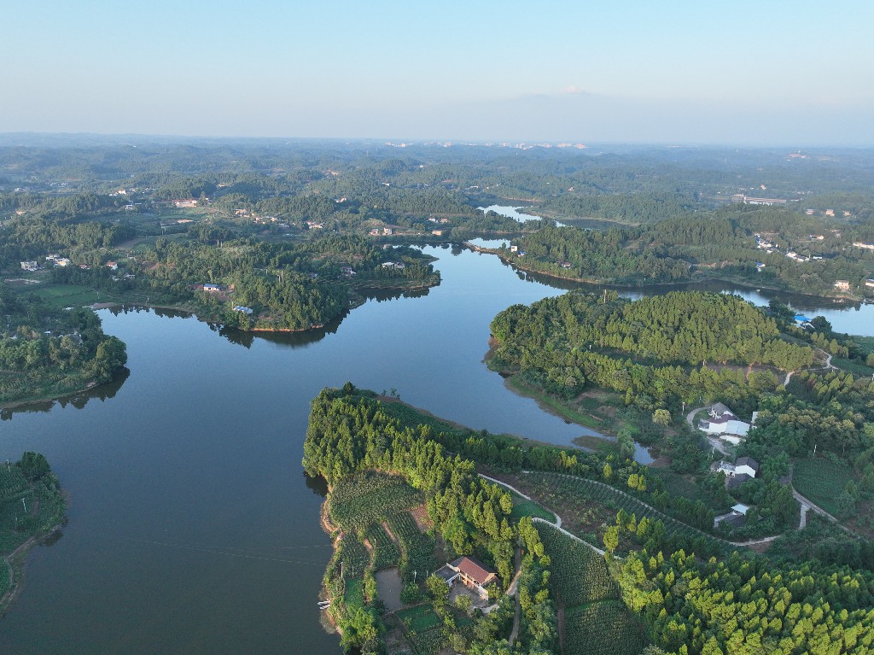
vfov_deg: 56.8
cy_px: 328
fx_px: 606
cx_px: 437
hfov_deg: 71.6
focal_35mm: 24
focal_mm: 12.29
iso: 300
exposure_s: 1/500
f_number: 2.8
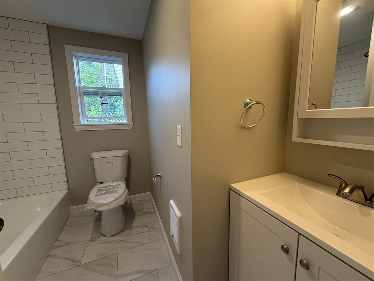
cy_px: 140
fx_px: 151
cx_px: 187
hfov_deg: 102.1
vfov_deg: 85.7
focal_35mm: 14
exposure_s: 1/120
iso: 250
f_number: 2.2
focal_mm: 2.22
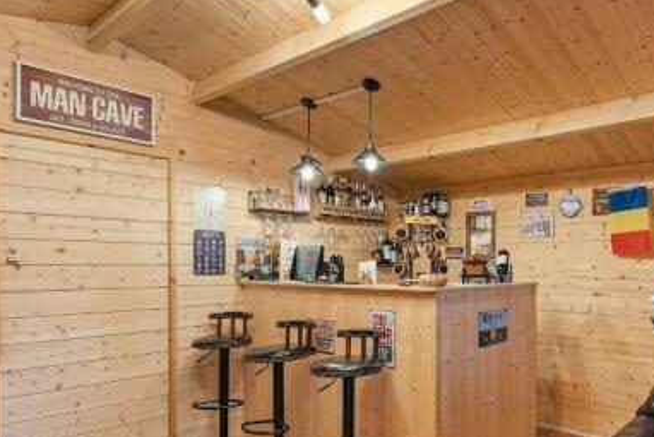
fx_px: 436
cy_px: 275
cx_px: 501
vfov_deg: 52.6
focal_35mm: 24
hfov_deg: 68.3
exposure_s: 1/160
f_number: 5.6
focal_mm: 14
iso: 1600
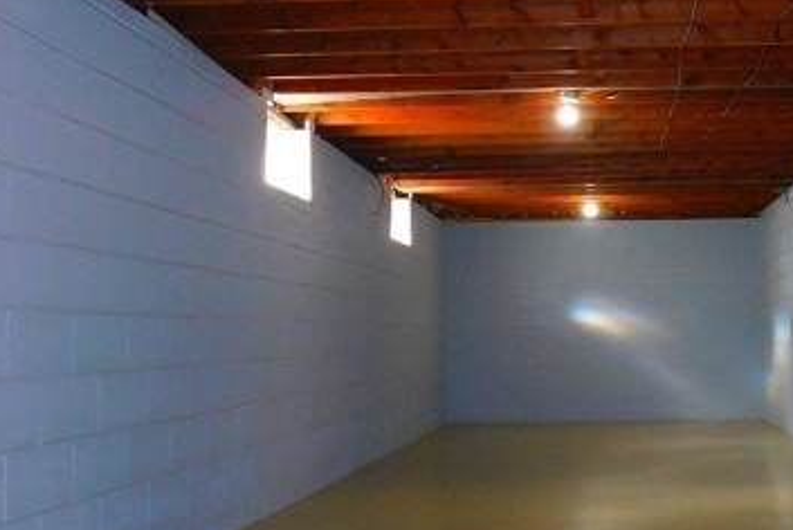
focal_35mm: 52
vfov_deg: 26.0
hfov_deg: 37.5
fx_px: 1146
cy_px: 265
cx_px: 564
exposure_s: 1/30
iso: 200
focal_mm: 4
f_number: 3
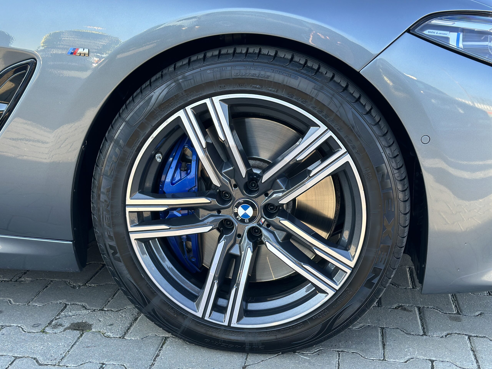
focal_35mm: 48
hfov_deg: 39.7
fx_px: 682
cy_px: 184
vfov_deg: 30.3
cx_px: 246
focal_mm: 6.86
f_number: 1.78
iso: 80
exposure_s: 1/281
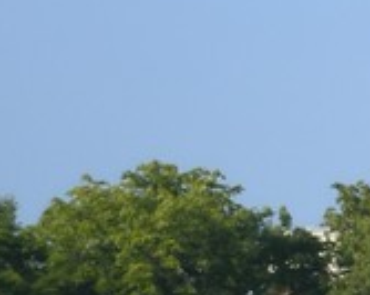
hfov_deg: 1.1
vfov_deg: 0.9
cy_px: 388
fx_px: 19687
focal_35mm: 1801
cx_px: 1682
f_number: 6.3
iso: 200
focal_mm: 200
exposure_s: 1/400
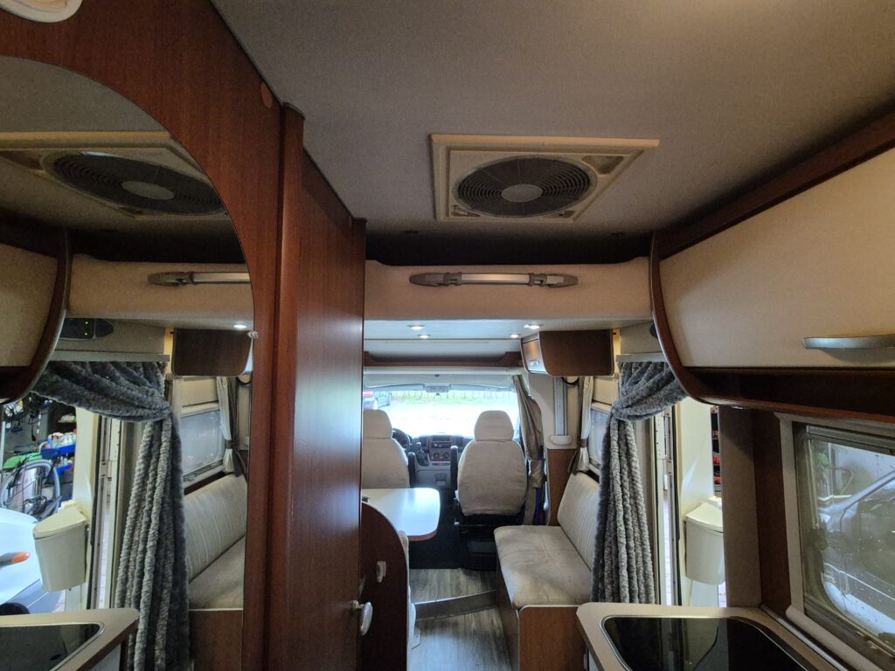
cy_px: 336
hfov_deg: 106.2
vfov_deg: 89.9
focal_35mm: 13
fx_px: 336
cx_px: 448
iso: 1250
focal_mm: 2.2
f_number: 2.2
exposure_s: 1/50
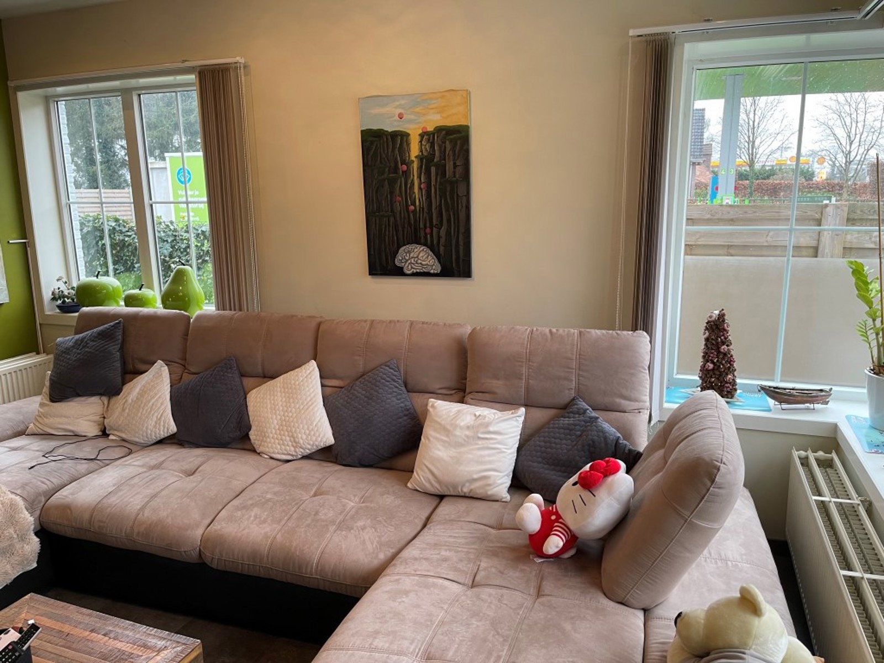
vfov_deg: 54.9
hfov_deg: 69.4
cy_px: 332
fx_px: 638
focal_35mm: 25
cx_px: 442
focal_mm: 5.1
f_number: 1.6
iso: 80
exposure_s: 1/50
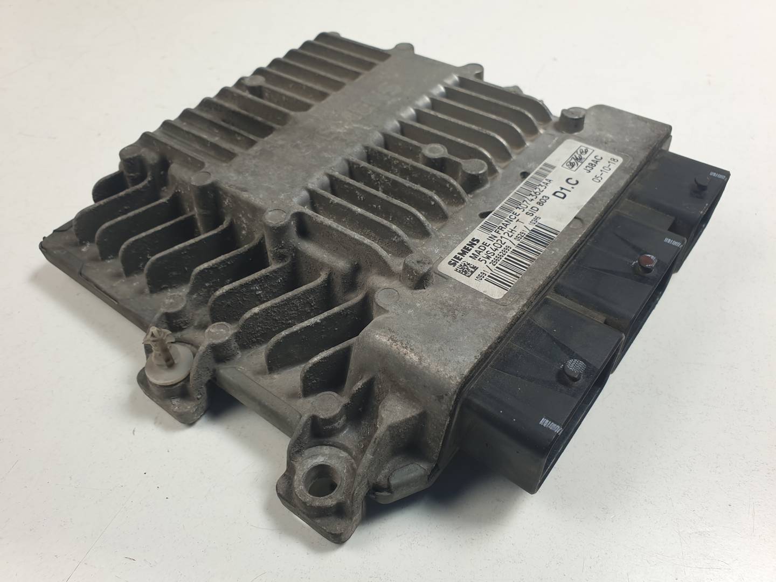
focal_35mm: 26
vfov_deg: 53.1
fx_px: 583
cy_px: 291
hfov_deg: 67.3
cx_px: 388
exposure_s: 1/135
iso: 50
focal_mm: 4.3
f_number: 2.4
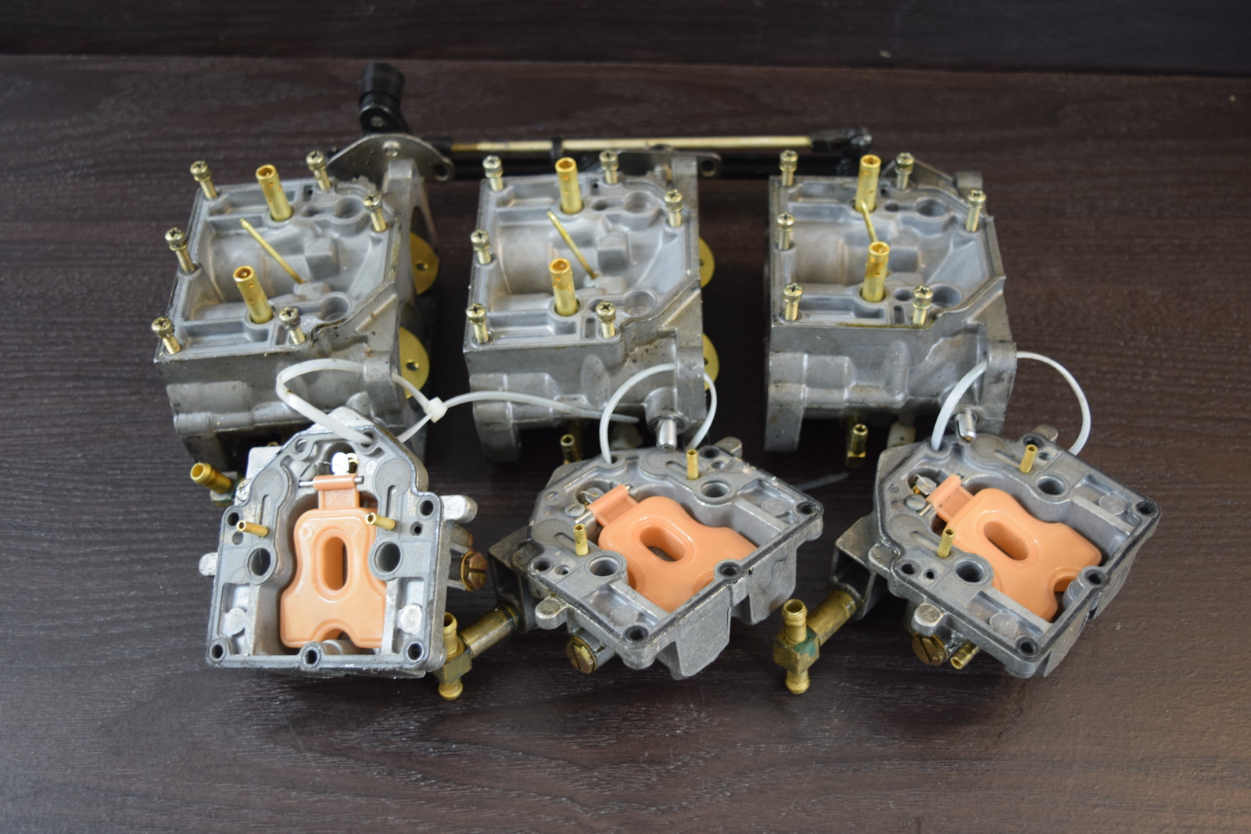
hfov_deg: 49.5
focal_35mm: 39
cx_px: 626
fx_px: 1355
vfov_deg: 34.2
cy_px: 417
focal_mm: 26
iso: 400
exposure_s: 1/80
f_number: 4.5
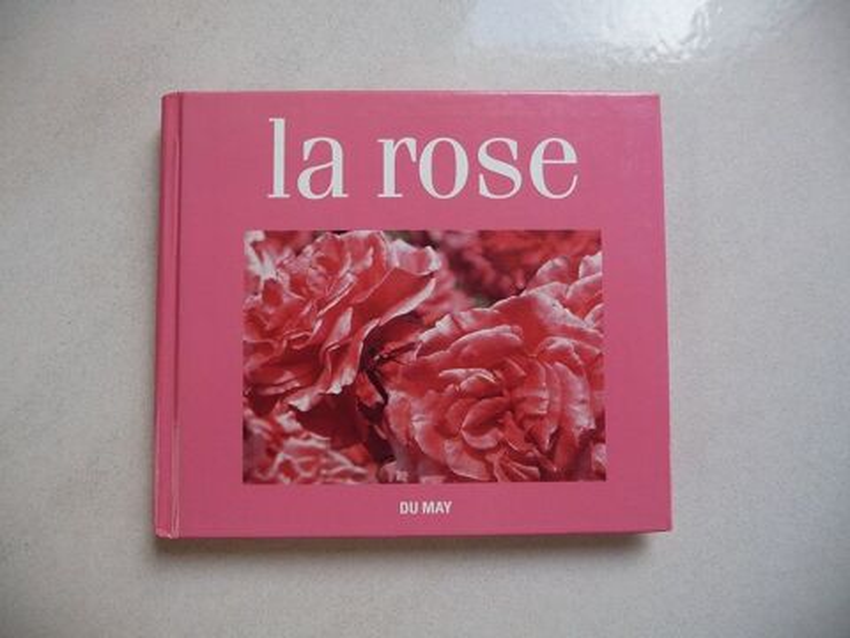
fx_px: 688
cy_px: 319
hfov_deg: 63.4
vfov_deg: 49.7
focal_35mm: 28
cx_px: 425
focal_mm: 4.7
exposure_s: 1/50
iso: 100
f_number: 3.3
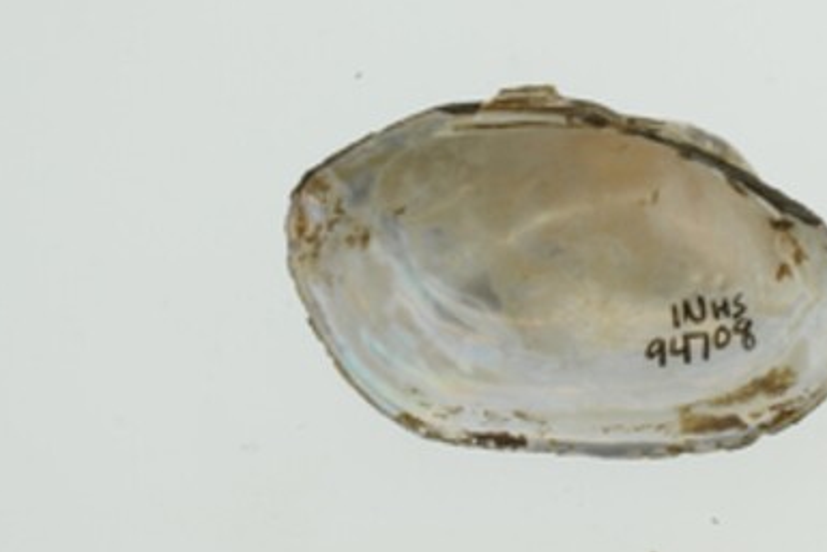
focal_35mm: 187
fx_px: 4297
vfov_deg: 7.3
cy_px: 542
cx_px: 1108
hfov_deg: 10.7
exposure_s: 1/10
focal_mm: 60
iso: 100
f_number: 32
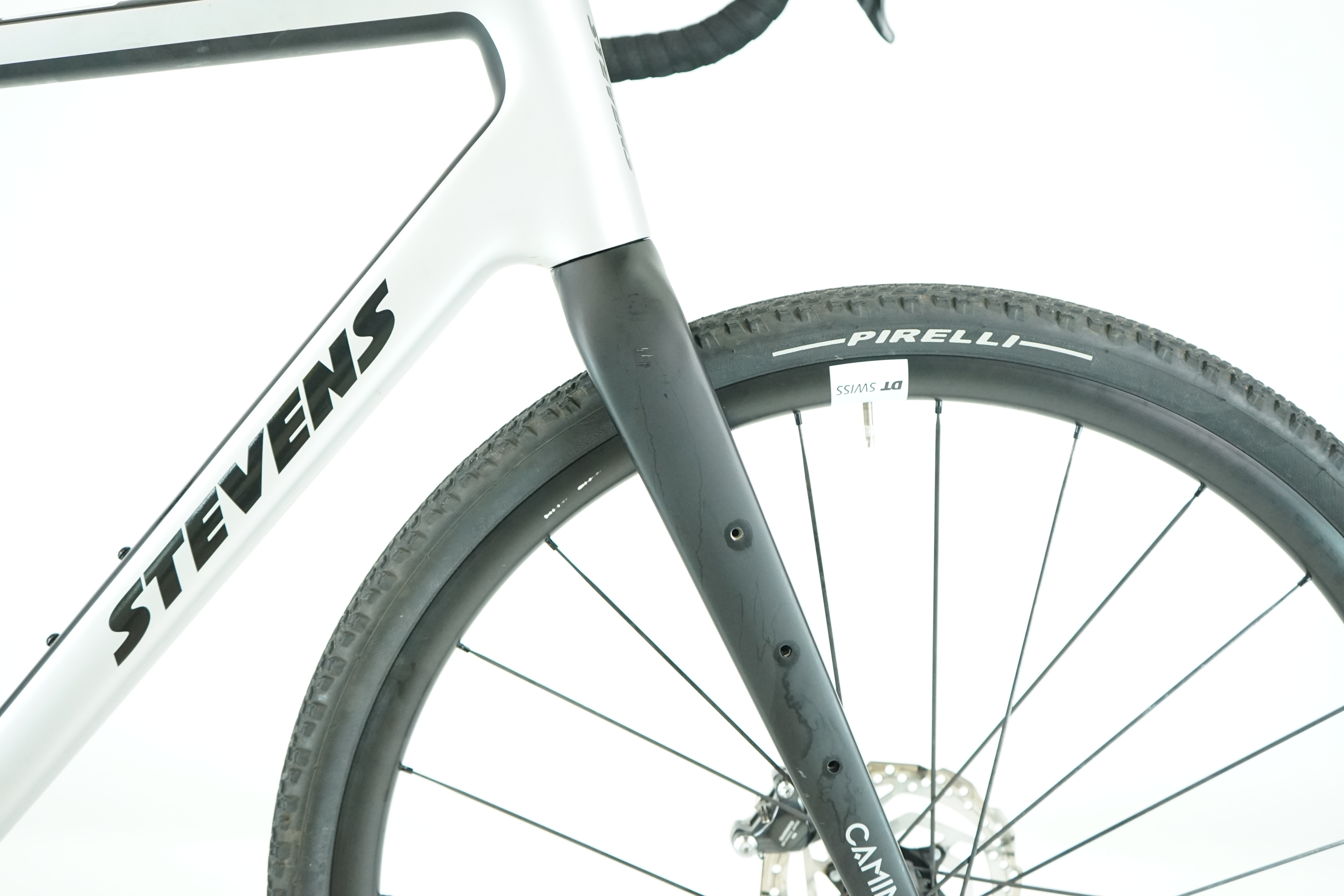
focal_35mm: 36
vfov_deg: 36.9
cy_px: 448
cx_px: 672
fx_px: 1344
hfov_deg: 53.1
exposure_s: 1/200
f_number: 4
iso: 2500
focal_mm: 36
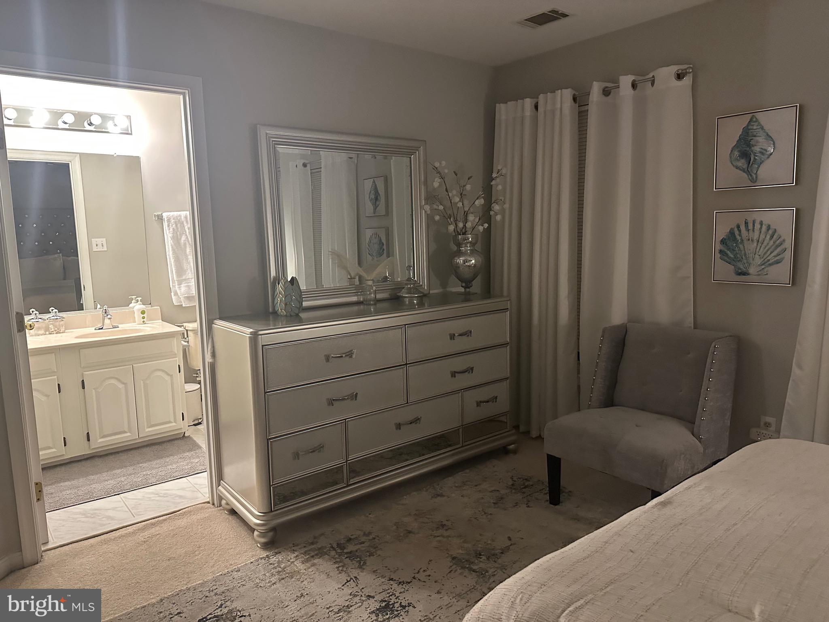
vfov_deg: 56.8
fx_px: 575
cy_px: 311
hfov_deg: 71.6
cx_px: 414
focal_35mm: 24
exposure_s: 1/60
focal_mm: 6.86
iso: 640
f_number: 1.78
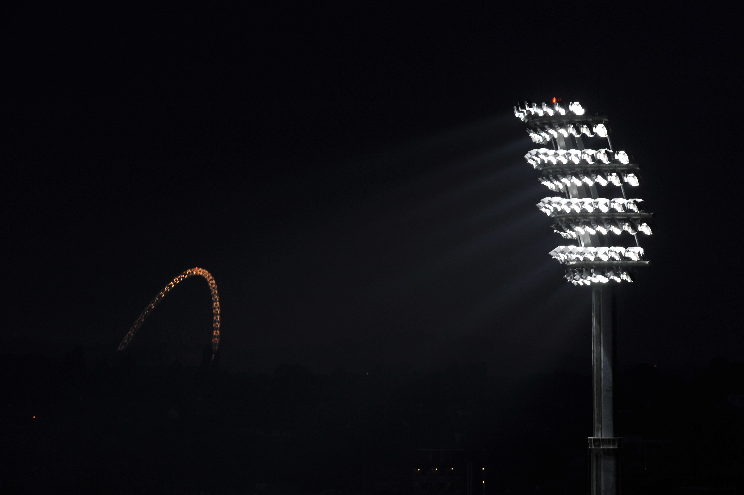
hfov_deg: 5.2
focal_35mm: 400
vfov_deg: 3.4
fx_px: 8261
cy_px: 248
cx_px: 372
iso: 200
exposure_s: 1/25
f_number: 10
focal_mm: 400
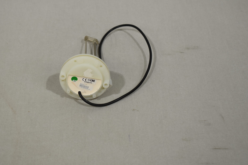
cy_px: 71
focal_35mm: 66
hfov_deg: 30.4
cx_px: 98
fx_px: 455
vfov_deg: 20.6
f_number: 5.6
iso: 360
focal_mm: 36
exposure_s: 1/125
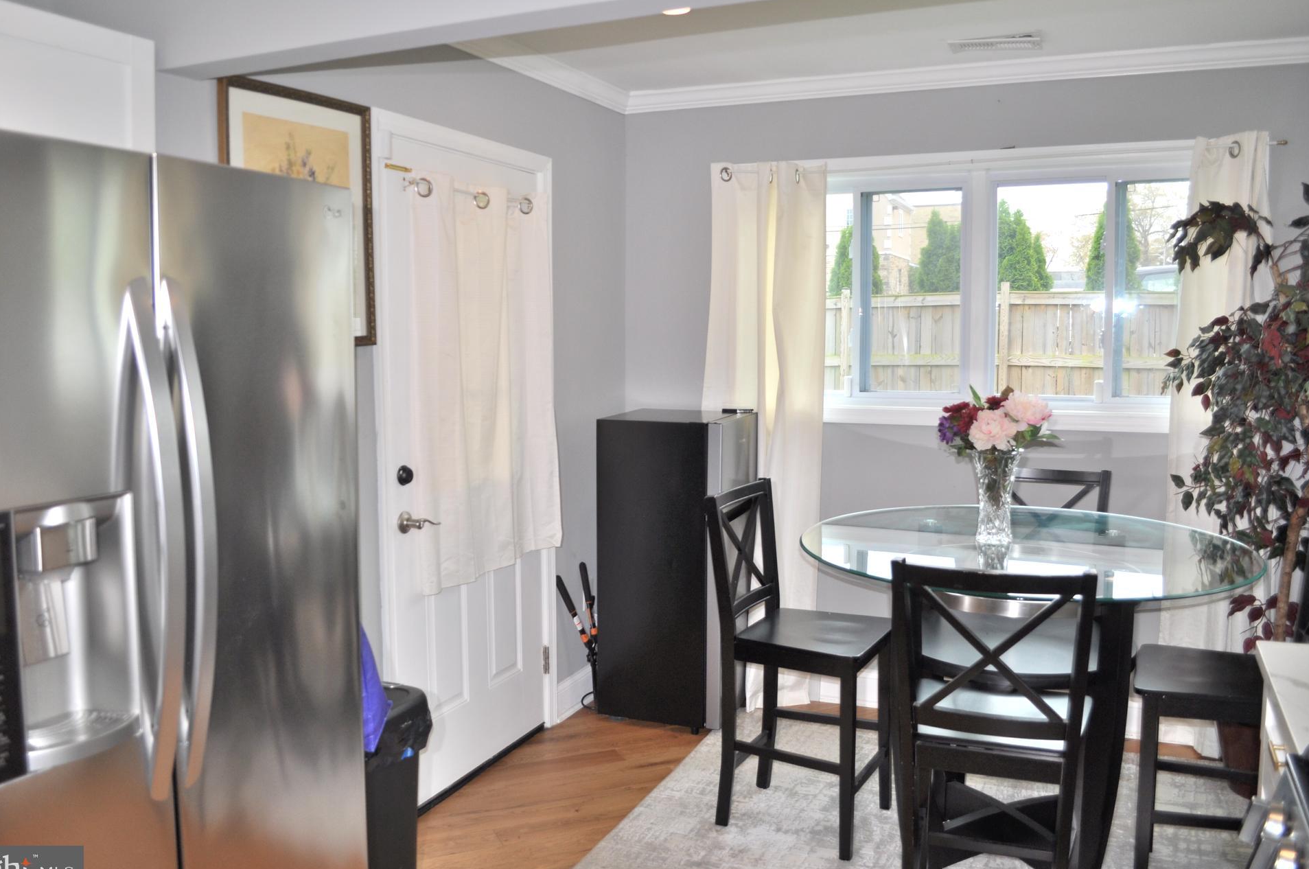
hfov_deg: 63.7
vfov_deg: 44.8
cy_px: 428
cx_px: 635
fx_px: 1053
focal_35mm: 29
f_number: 3.5
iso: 200
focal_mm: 18
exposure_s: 1/200
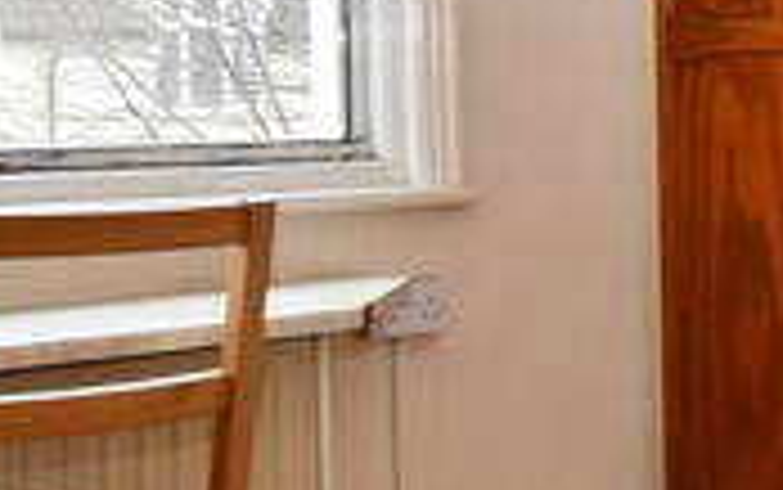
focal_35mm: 90
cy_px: 173
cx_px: 1472
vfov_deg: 14.5
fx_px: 1922
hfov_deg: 17.7
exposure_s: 1/100
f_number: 5.6
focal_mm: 10
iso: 200
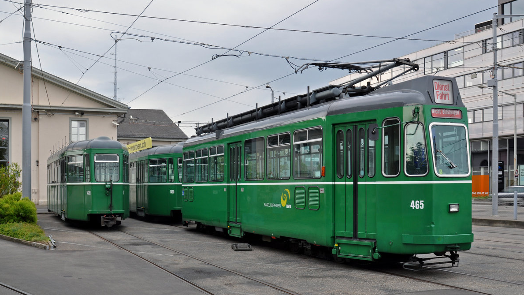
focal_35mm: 38
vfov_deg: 31.2
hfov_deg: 52.8
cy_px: 148
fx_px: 528
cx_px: 263
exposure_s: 1/15
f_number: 11
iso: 200
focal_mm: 24
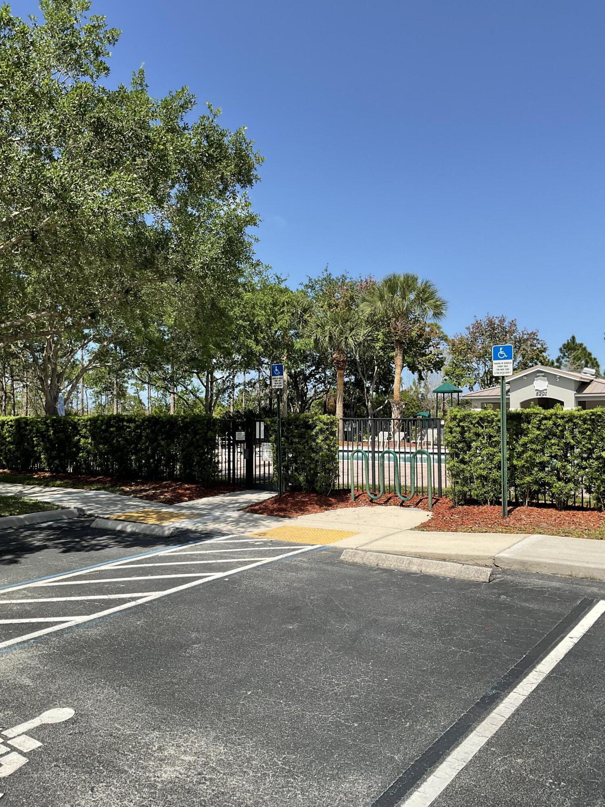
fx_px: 676
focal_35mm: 29
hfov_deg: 48.2
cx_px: 302
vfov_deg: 61.7
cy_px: 404
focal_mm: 3
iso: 16
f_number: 1.8
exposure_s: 1/1626
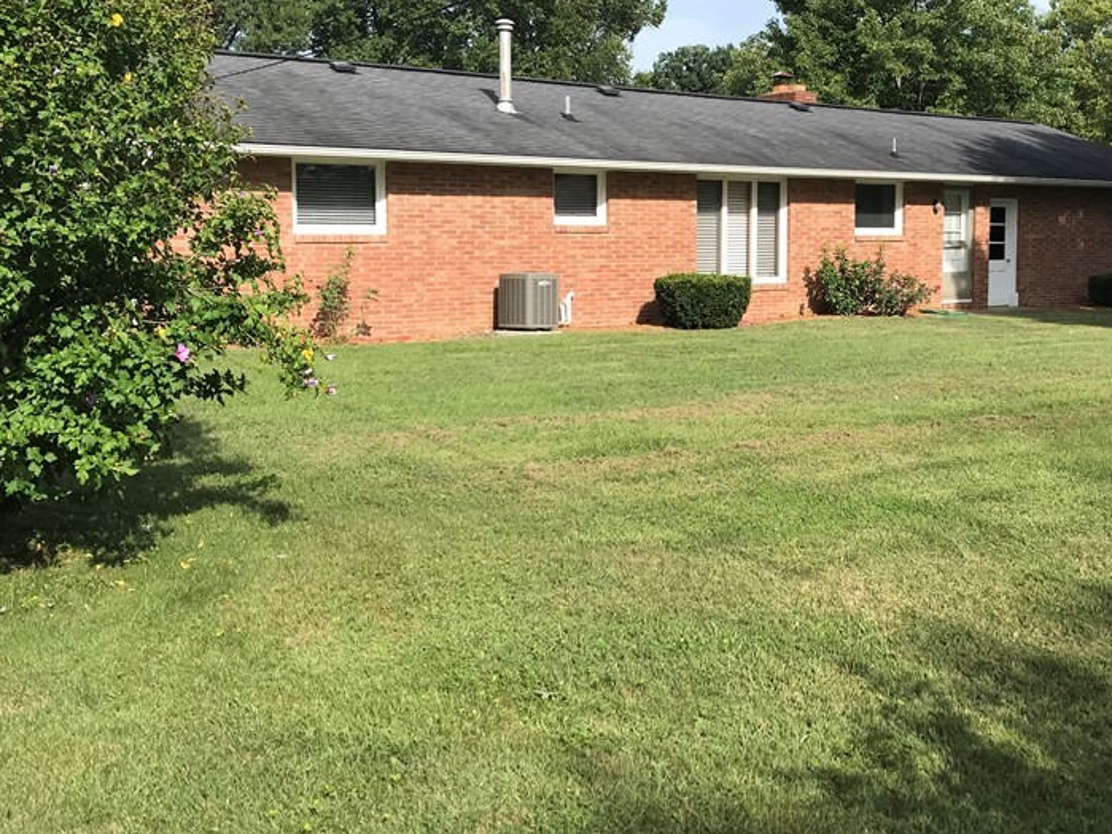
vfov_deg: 35.0
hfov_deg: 45.2
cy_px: 326
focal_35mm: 41
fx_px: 1317
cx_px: 724
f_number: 1.8
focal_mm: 3.99
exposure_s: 1/1742
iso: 20
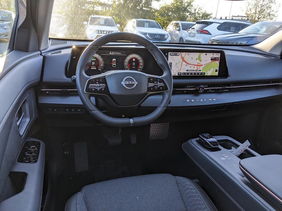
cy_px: 106
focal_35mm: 27
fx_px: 220
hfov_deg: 65.3
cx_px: 141
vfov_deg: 51.4
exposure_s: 1/124
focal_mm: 4.38
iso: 45
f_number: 1.73
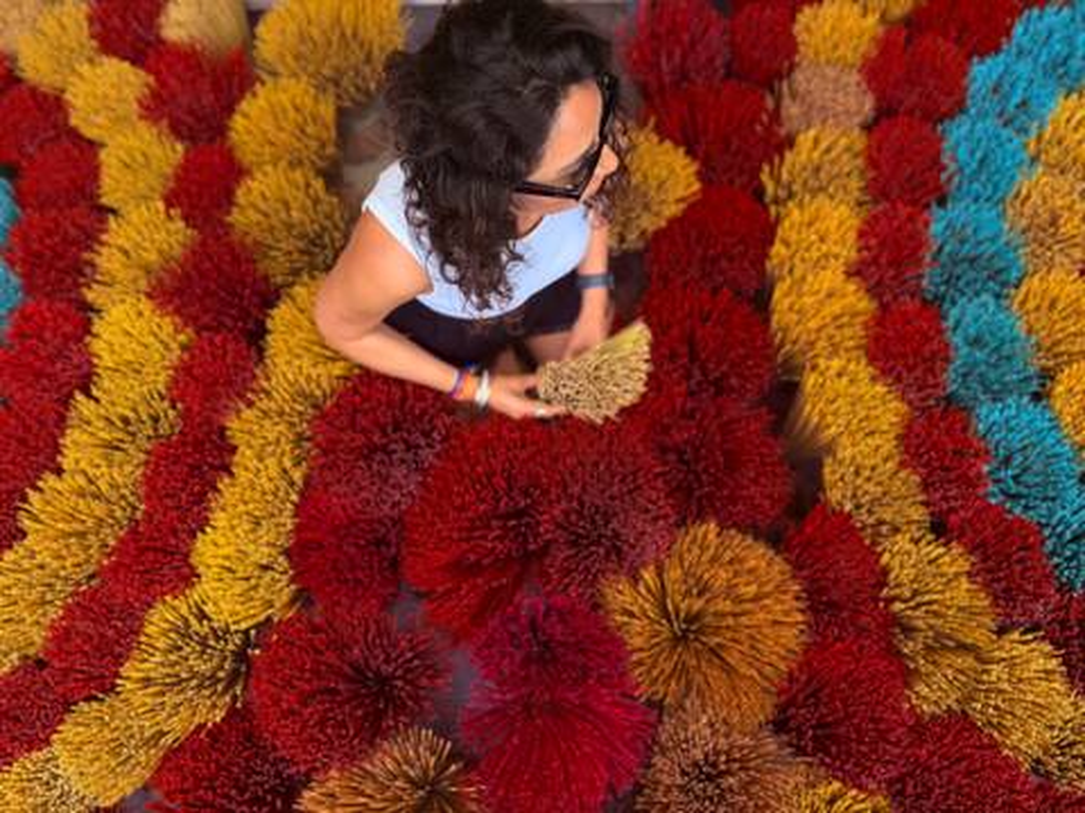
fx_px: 815
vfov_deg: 53.1
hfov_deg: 67.3
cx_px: 542
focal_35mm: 26
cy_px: 406
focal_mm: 5.96
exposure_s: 1/122
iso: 50
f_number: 1.6
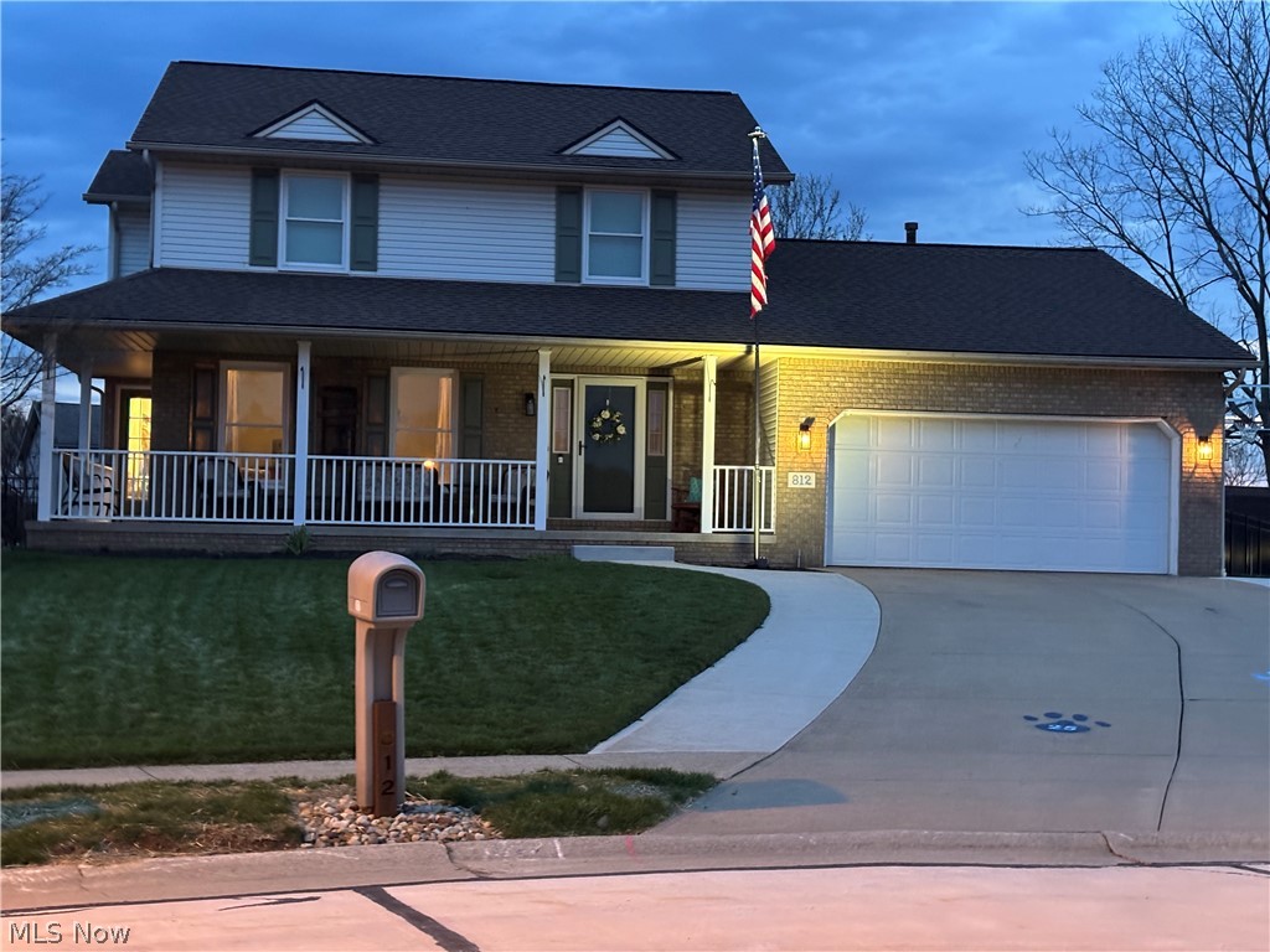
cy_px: 476
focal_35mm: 52
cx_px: 635
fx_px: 1908
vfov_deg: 28.0
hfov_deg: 36.8
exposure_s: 1/20
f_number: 1.6
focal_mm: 5.96
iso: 400
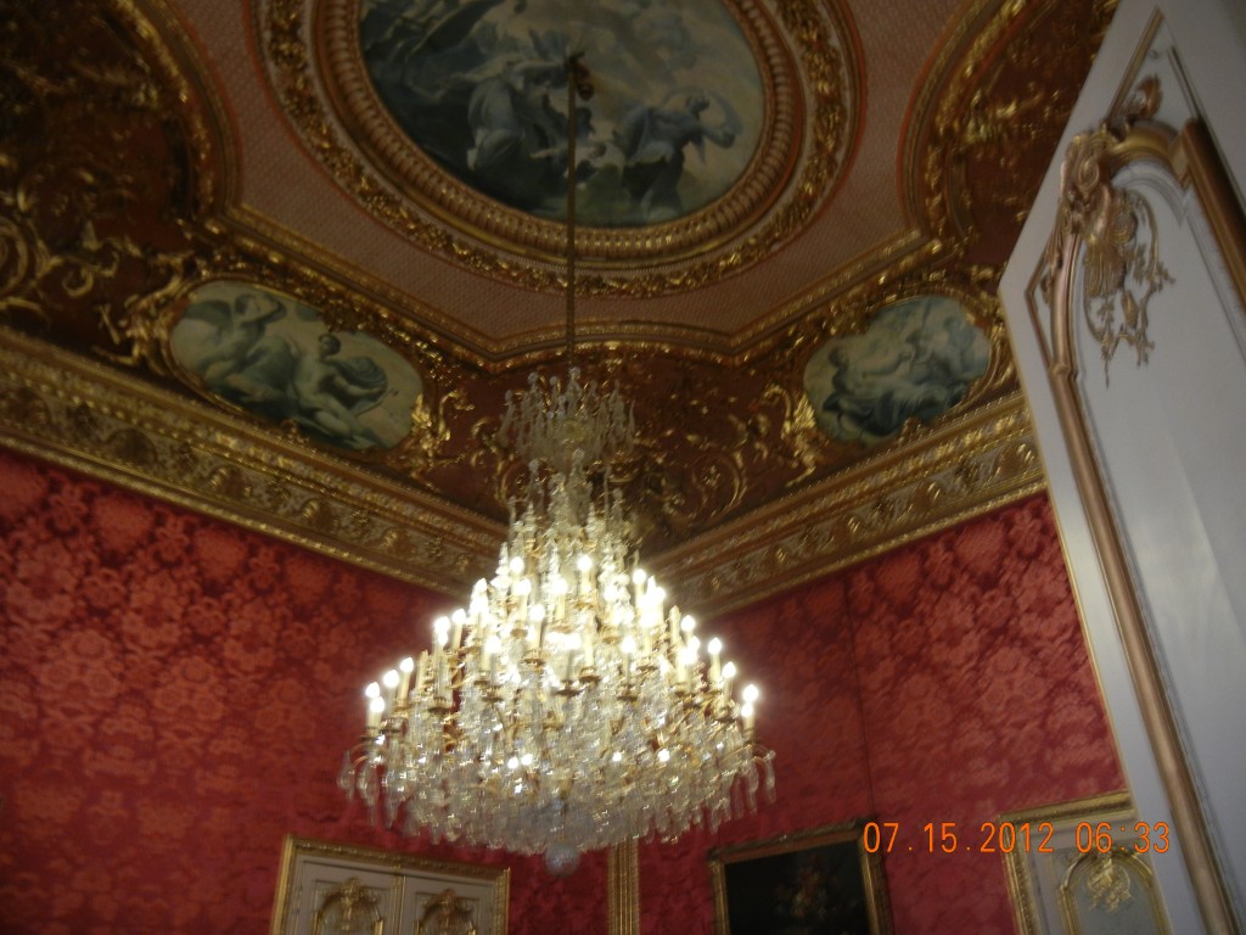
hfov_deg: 60.0
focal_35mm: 30
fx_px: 1080
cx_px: 623
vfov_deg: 46.8
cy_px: 468
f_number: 3.5
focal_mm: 5.4
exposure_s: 1/6.6
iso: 200
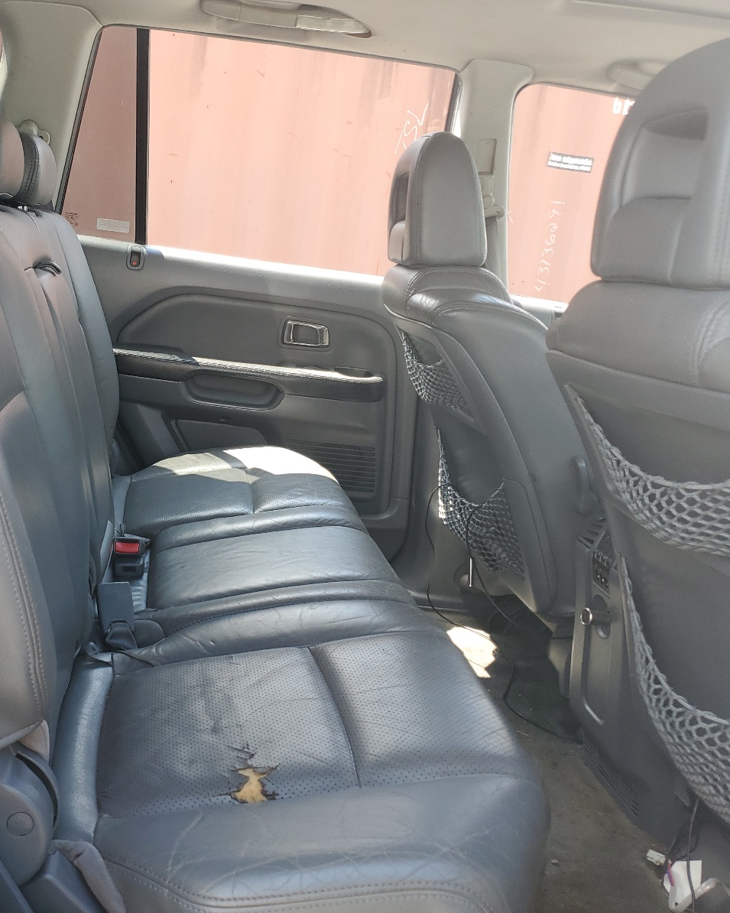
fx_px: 918
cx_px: 168
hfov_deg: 41.8
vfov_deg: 52.8
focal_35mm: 34
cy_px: 458
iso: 50
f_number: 1.5
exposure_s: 1/250
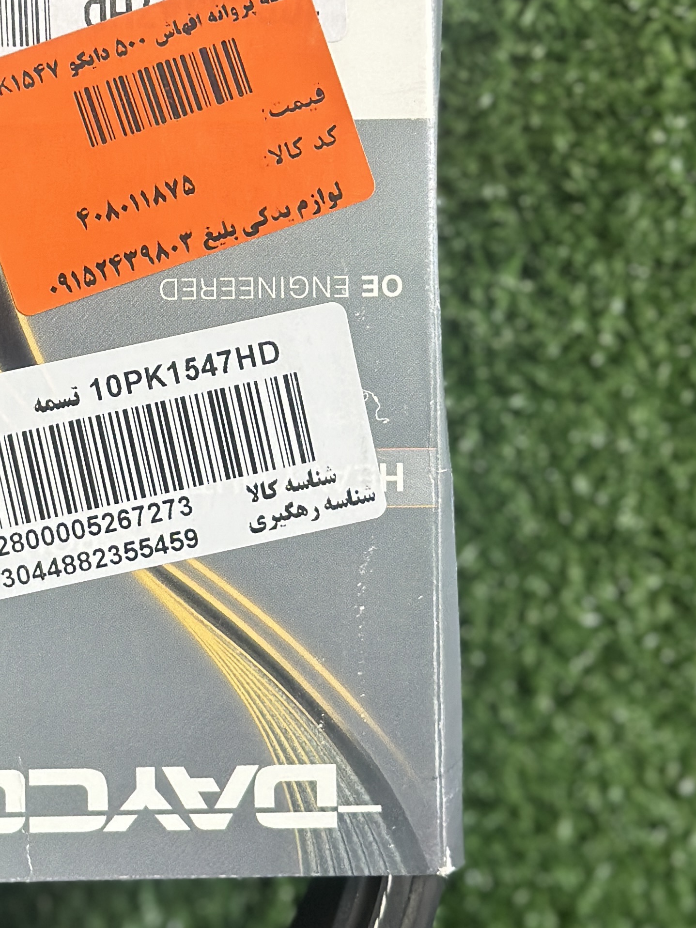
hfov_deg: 14.5
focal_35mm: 101
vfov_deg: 19.4
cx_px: 120
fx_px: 2708
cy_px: 315
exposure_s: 1/100
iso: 125
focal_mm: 6.86
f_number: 1.78
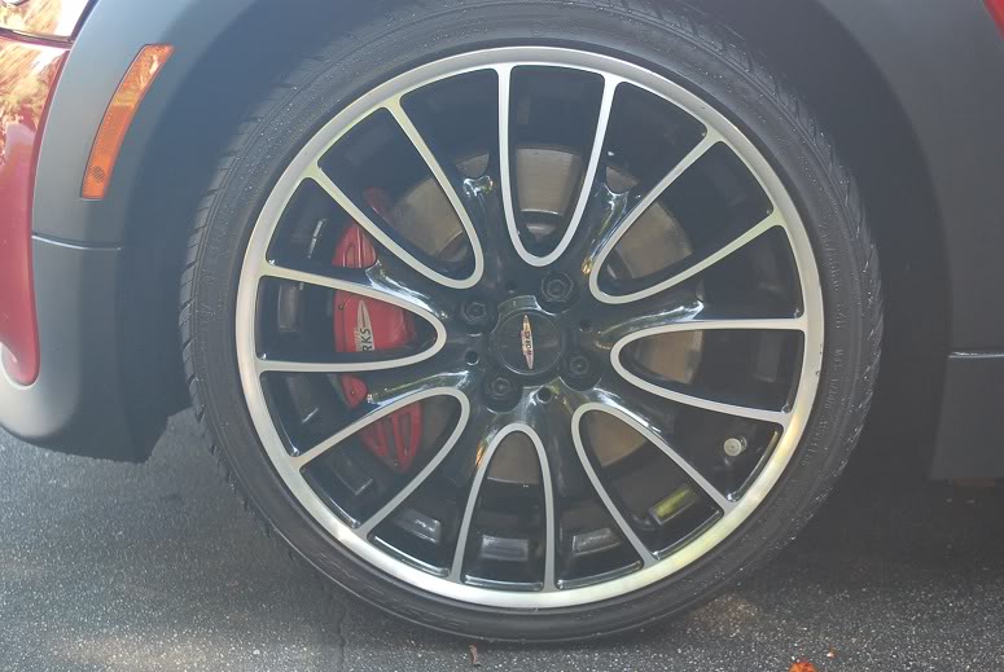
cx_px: 502
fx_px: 1257
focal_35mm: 45
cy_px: 336
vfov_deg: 30.0
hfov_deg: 43.6
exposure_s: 1/30
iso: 450
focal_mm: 30
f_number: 4.8
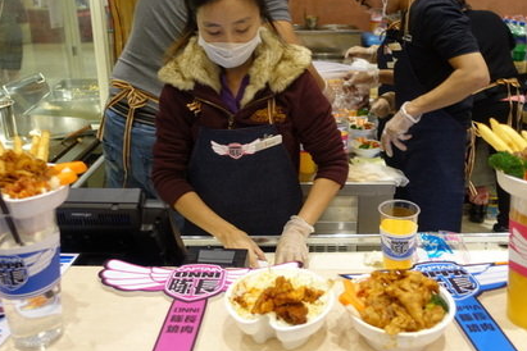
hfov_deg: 54.4
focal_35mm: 35
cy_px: 140
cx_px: 282
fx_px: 512
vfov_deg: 37.7
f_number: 1.8
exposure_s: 1/30
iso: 200
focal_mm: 8.8
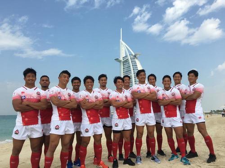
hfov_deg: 61.7
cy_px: 84
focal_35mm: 29
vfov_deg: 48.2
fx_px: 188
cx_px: 112
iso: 25
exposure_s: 1/1748
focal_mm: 4.15
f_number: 2.2
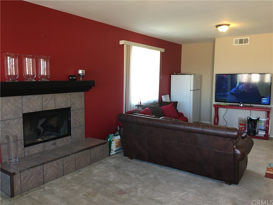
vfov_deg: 48.2
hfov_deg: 61.7
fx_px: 229
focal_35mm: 29
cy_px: 102
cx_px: 136
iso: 40
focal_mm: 4.15
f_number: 2.2
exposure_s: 1/15
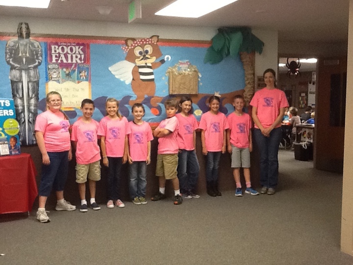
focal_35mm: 44
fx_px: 449
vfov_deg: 32.9
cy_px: 132
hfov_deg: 42.9
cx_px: 176
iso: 160
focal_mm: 2.03
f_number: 2.4
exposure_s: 1/30
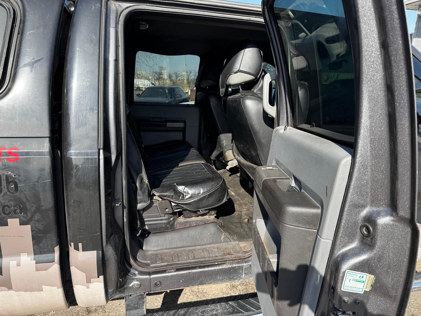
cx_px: 210
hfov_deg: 71.6
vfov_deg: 56.8
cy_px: 158
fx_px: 292
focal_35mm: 24
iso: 80
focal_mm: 6.76
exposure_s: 1/1366
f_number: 1.78
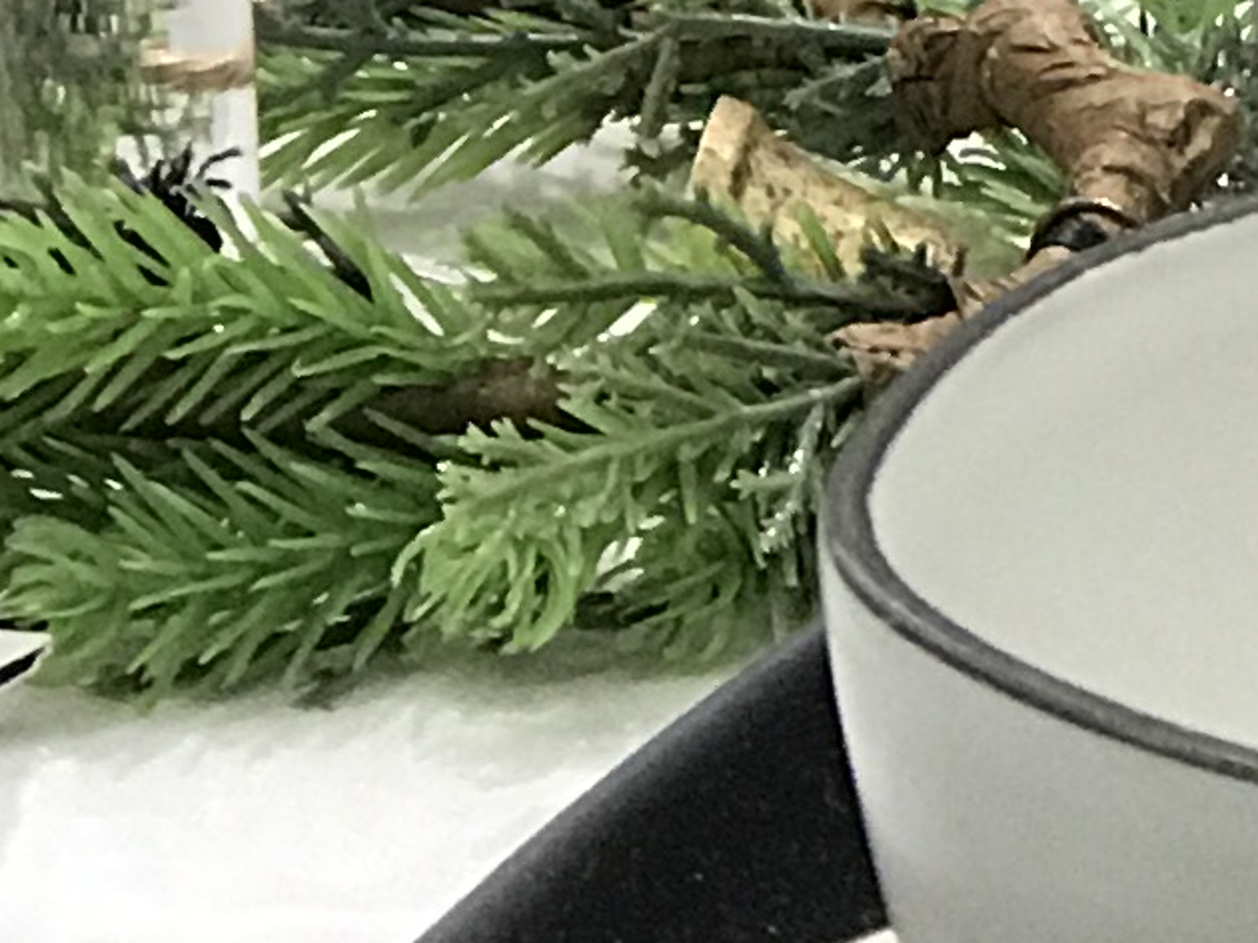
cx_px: 1871
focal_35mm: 365
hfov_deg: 5.4
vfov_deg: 4.0
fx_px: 13260
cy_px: -713
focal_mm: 6.6
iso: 200
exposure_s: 1/116
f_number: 2.8
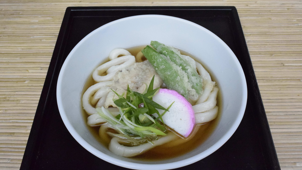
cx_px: 152
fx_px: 280
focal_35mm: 35
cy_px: 92
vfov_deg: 33.7
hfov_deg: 56.6
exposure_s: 1/1000
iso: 12800
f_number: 16
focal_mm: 22
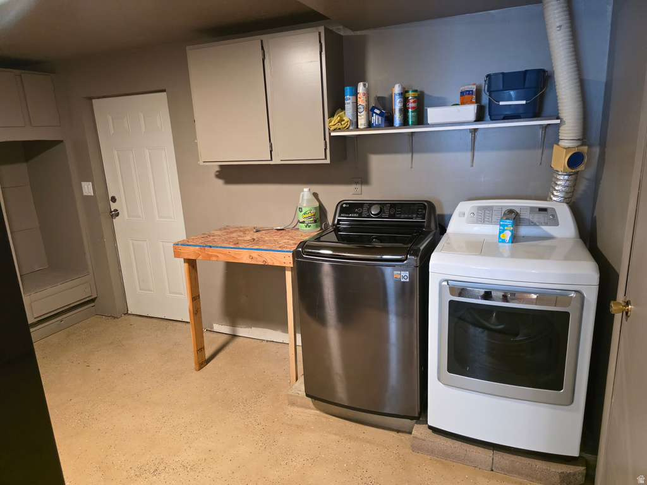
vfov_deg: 58.9
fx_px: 430
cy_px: 242
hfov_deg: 73.9
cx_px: 324
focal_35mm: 23
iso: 1250
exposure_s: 1/120
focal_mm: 6.3
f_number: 1.7
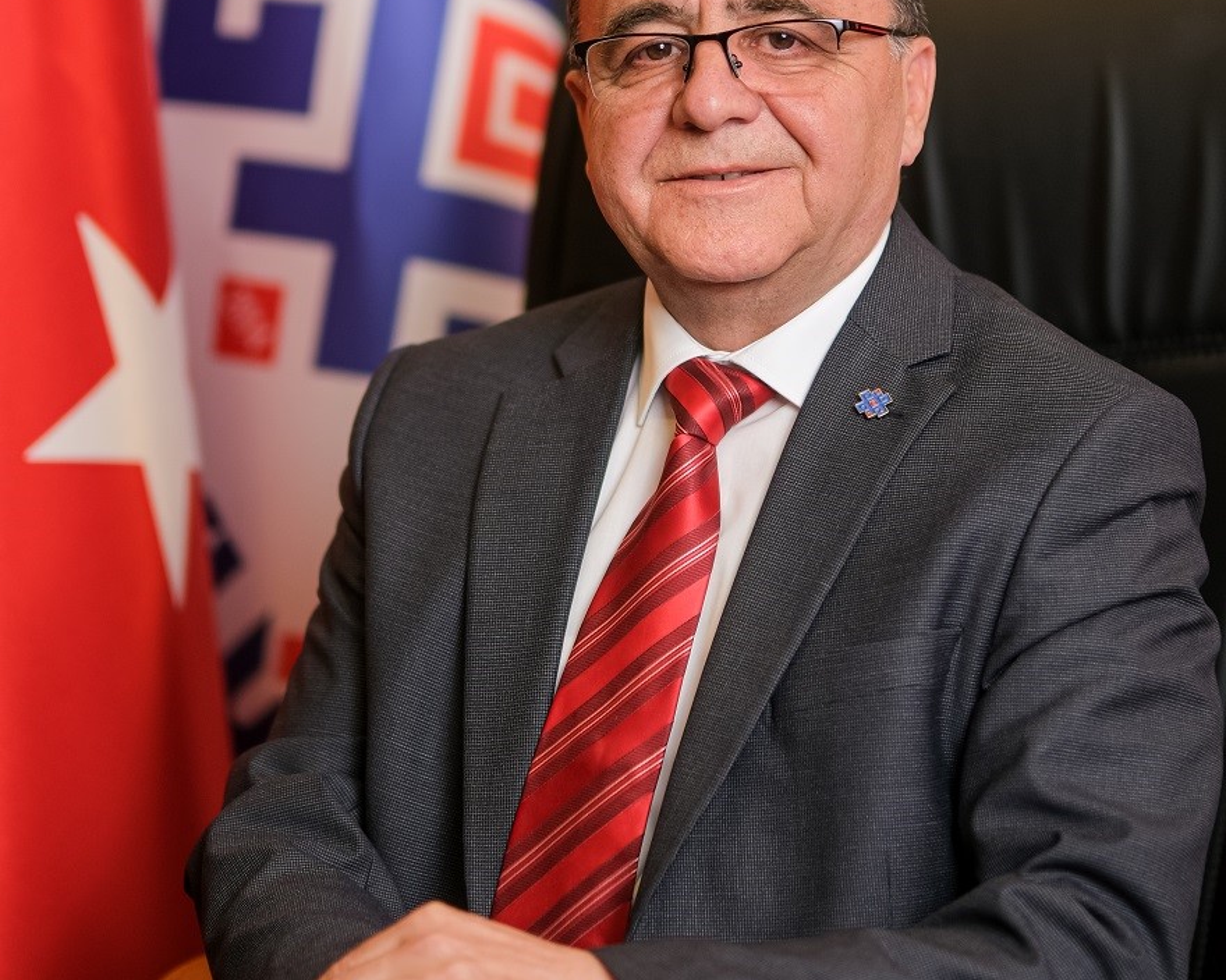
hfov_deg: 16.0
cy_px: 266
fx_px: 4354
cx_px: 563
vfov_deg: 12.8
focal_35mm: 120
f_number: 1
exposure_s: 1/420
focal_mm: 50
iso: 160
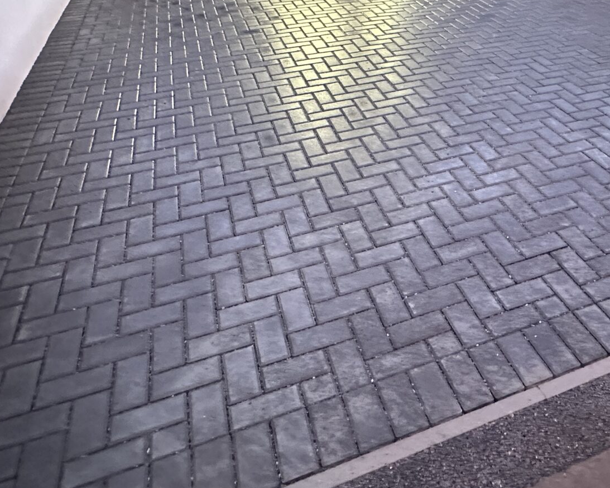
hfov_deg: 53.6
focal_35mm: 32
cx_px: 442
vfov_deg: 44.3
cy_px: 120
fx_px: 578
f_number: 2.2
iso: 1250
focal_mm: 2.22
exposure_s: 1/56
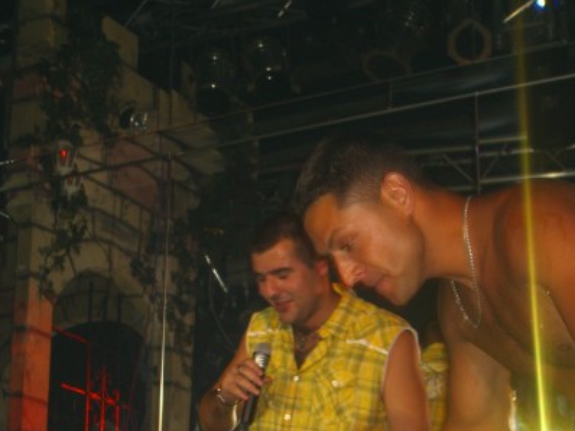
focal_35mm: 86
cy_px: 298
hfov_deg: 22.7
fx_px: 1428
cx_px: 205
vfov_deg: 17.1
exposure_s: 1/60
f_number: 3.6
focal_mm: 11.8
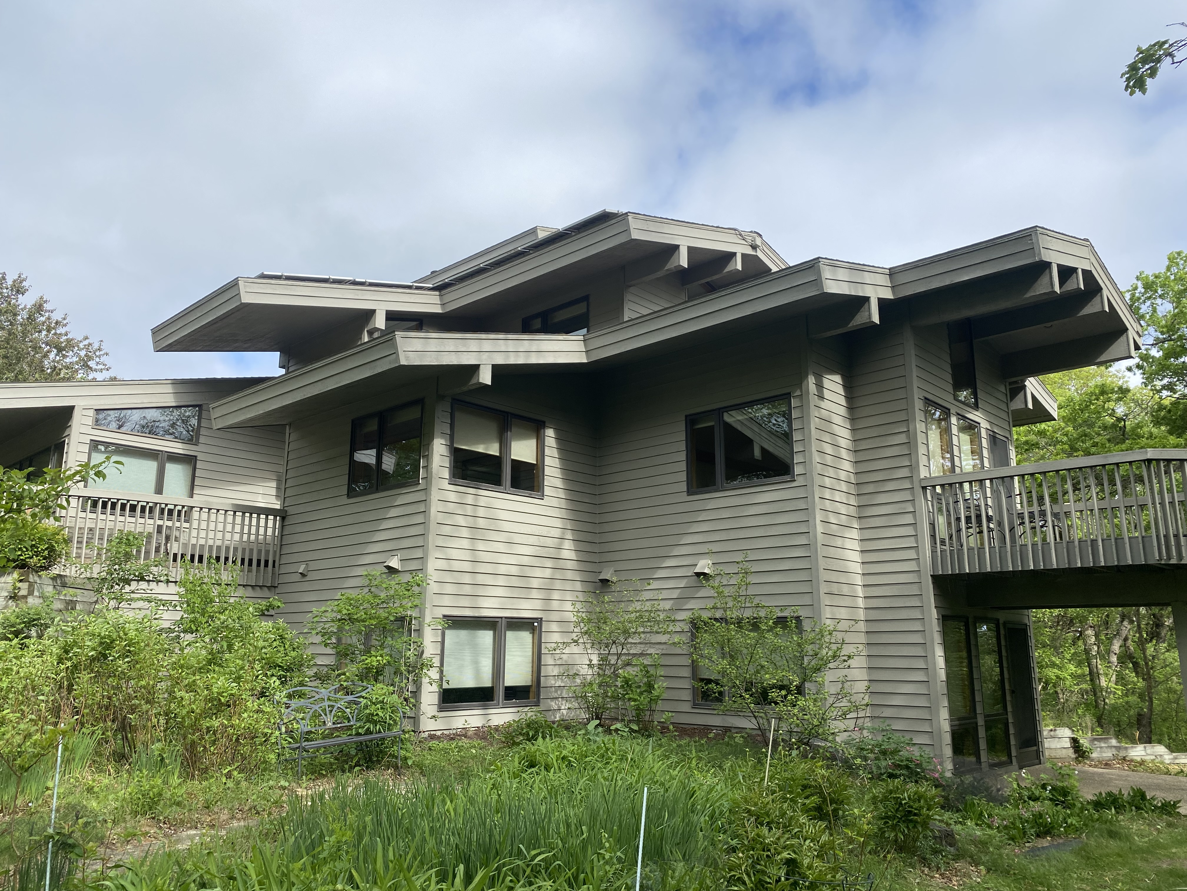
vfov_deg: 53.1
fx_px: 892
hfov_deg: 67.3
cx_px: 594
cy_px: 446
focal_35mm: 26
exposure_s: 1/2315
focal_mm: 4.25
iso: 32
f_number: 1.8
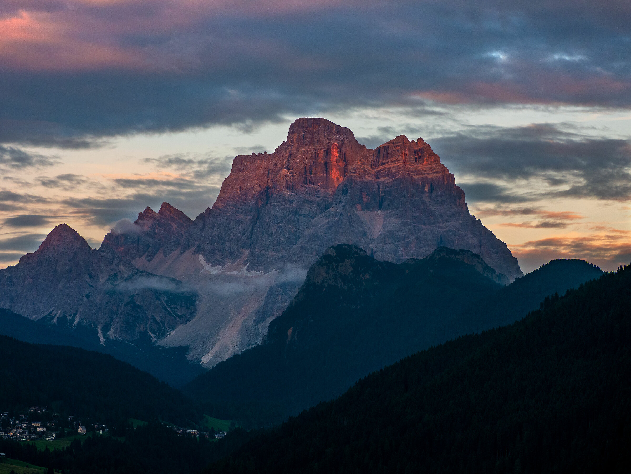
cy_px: 237
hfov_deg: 20.0
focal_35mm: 98
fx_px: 1787
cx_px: 316
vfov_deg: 15.1
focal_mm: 49
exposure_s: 1/125
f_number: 5.6
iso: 200
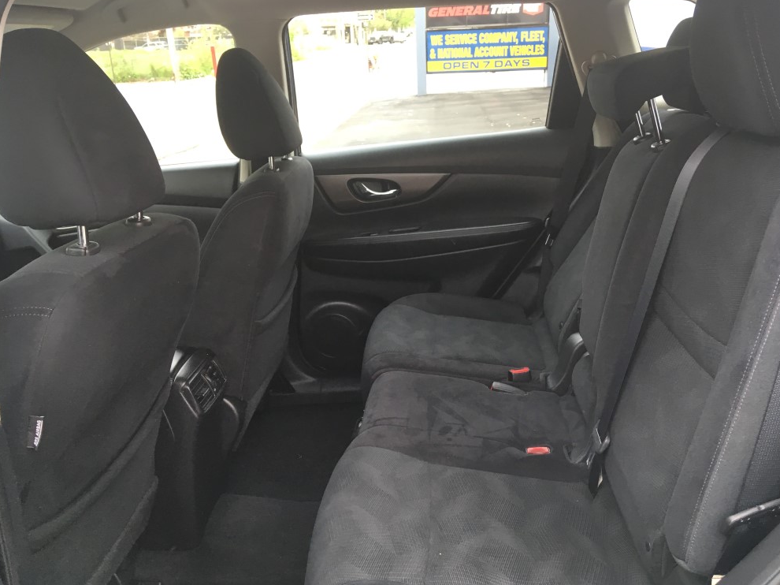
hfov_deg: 60.0
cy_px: 296
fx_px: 676
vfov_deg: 46.8
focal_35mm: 30
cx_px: 401
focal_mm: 4.15
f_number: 2.2
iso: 32
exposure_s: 1/30
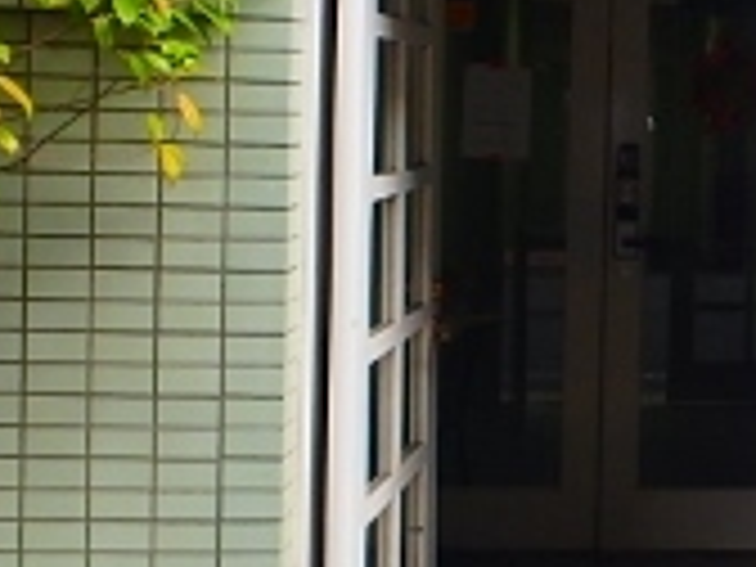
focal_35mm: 80
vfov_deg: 18.4
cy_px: 171
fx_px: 1747
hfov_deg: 22.7
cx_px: 868
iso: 125
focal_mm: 3.7
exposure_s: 1/160
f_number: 3.5
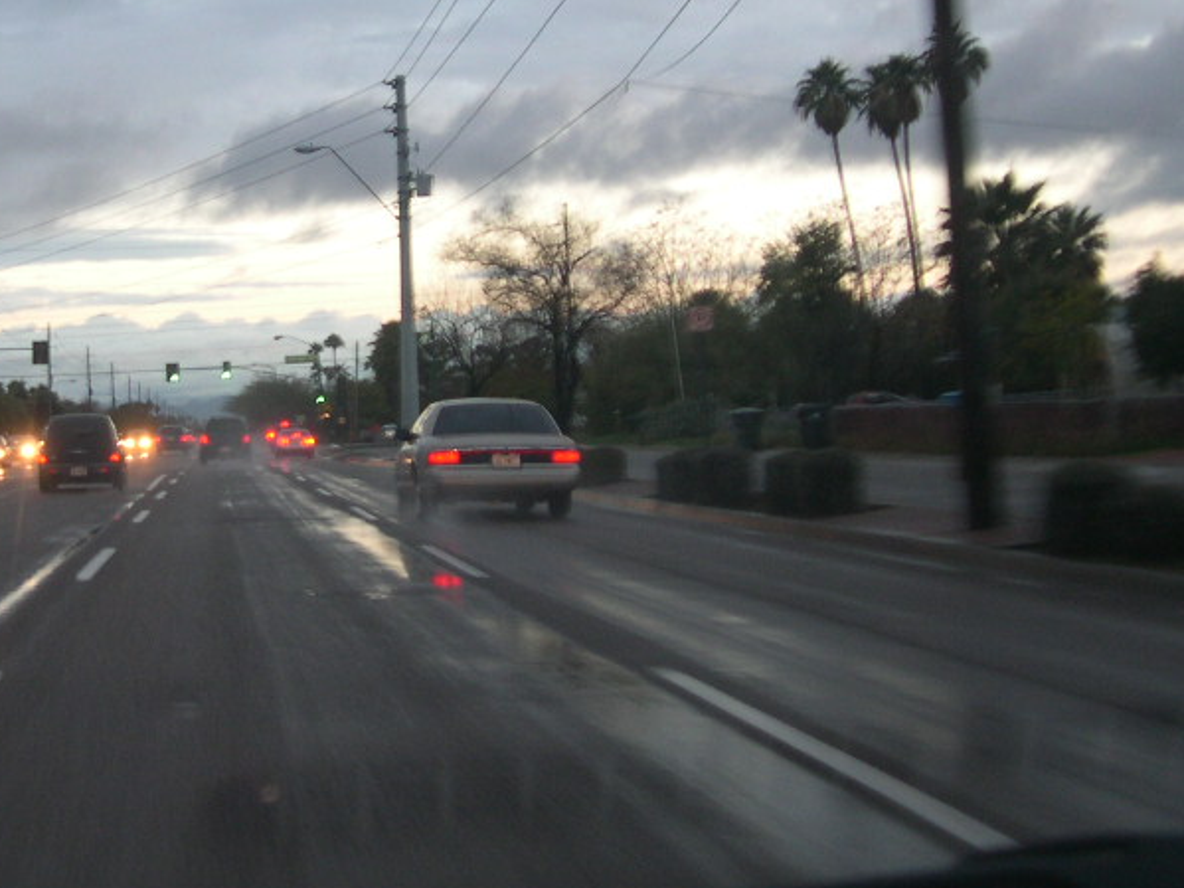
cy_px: 285
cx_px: 192
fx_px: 2223
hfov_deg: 29.0
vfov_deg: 22.5
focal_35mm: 65
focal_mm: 8
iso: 100
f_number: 2.8
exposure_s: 1/32.5
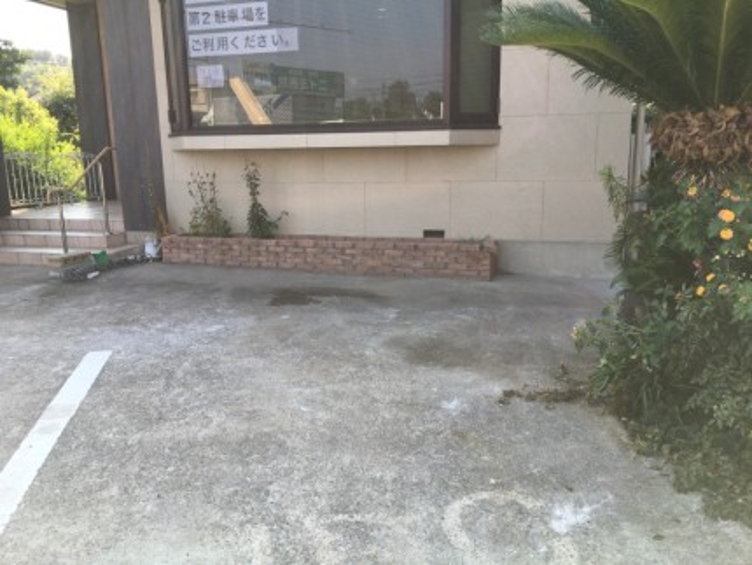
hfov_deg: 61.6
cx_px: 376
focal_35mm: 29
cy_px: 282
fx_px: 630
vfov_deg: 48.3
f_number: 2.2
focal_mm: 4.15
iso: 25
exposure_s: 1/375
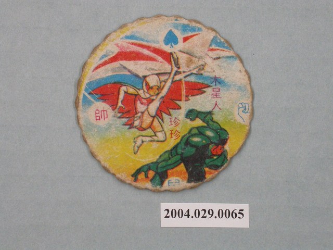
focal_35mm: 154
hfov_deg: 12.8
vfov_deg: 9.6
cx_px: 166
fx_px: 1481
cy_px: 125
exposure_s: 1/30
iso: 200
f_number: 6.5
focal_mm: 32
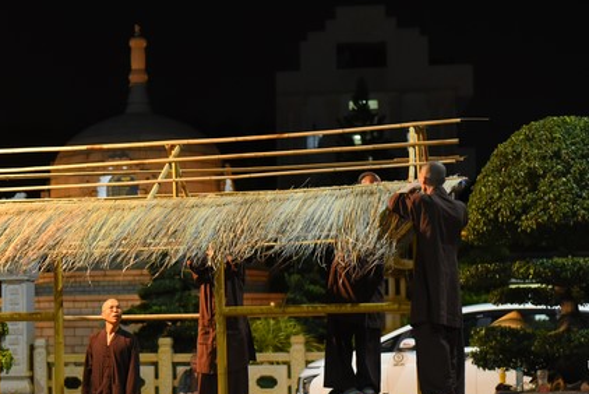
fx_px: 1261
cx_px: 161
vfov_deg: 17.7
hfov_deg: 26.0
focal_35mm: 77
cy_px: 268
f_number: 2.5
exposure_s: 1/100
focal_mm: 50
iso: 1600
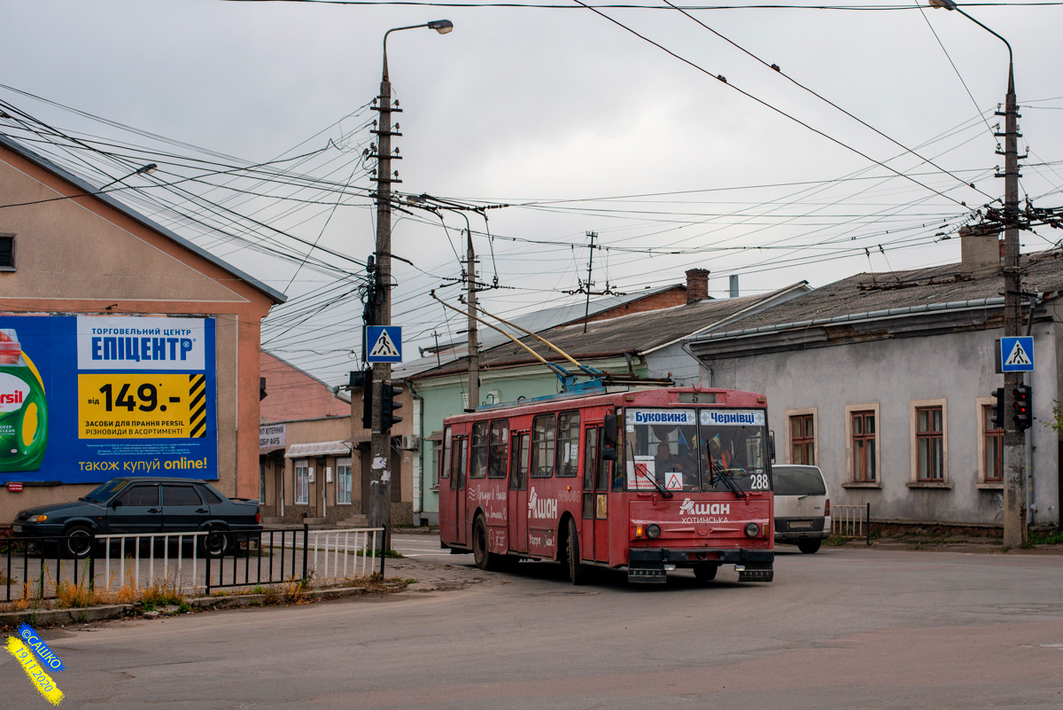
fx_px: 1477
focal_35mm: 50
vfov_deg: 27.0
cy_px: 355
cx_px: 532
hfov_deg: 39.6
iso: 250
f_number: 4.5
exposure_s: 1/1000
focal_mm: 50
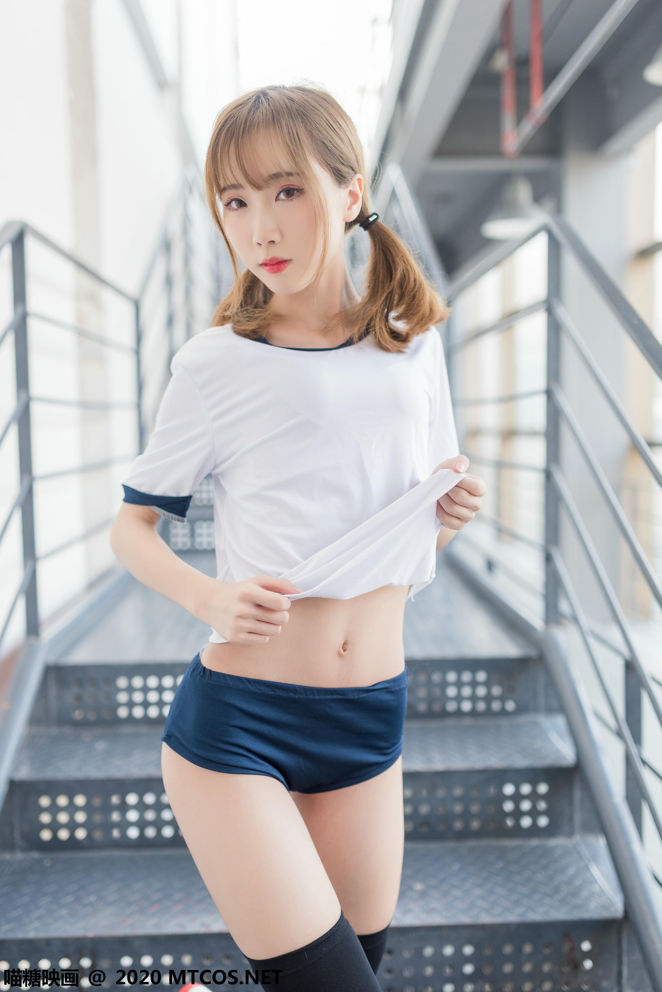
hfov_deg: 37.9
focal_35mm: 35
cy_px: 496
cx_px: 331
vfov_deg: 54.4
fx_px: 964
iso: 160
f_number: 2
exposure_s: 1/160
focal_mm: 35
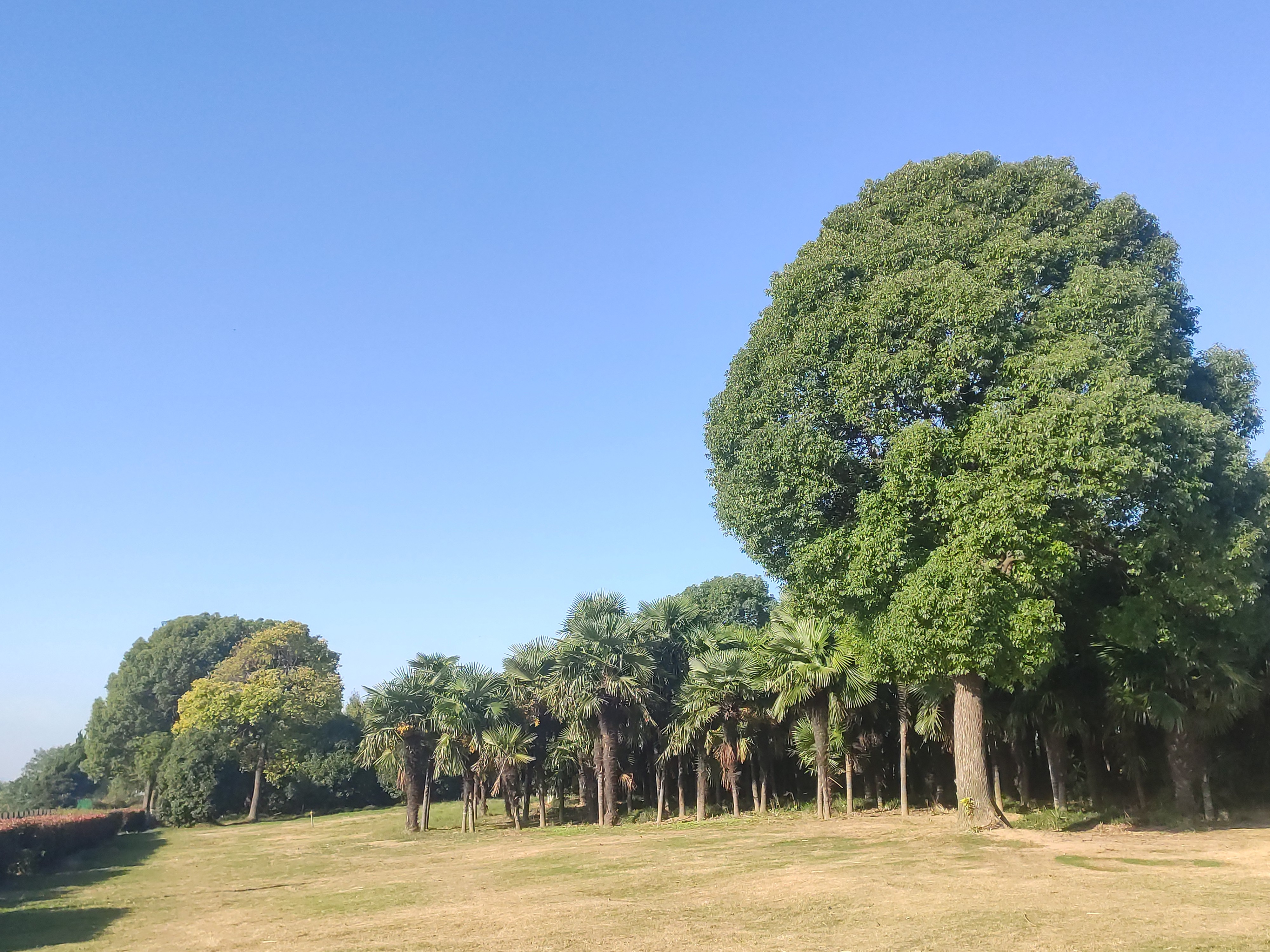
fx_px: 1284
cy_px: 476
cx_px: 635
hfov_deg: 52.6
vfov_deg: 40.7
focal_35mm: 35
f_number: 1.75
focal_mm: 4.77
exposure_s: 1/5762
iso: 800
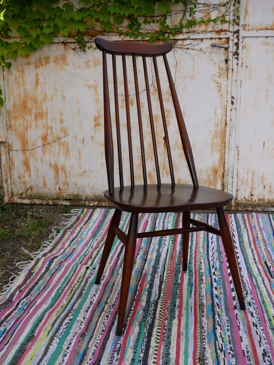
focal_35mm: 40
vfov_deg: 46.8
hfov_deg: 36.0
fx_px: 422
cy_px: 182
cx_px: 137
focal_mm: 20
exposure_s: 1/320
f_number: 3.2
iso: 200
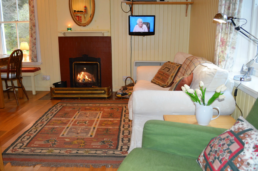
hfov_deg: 62.0
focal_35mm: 30
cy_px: 86
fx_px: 215
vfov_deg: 43.5
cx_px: 129
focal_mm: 20
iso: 500
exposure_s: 1/60
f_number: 3.8
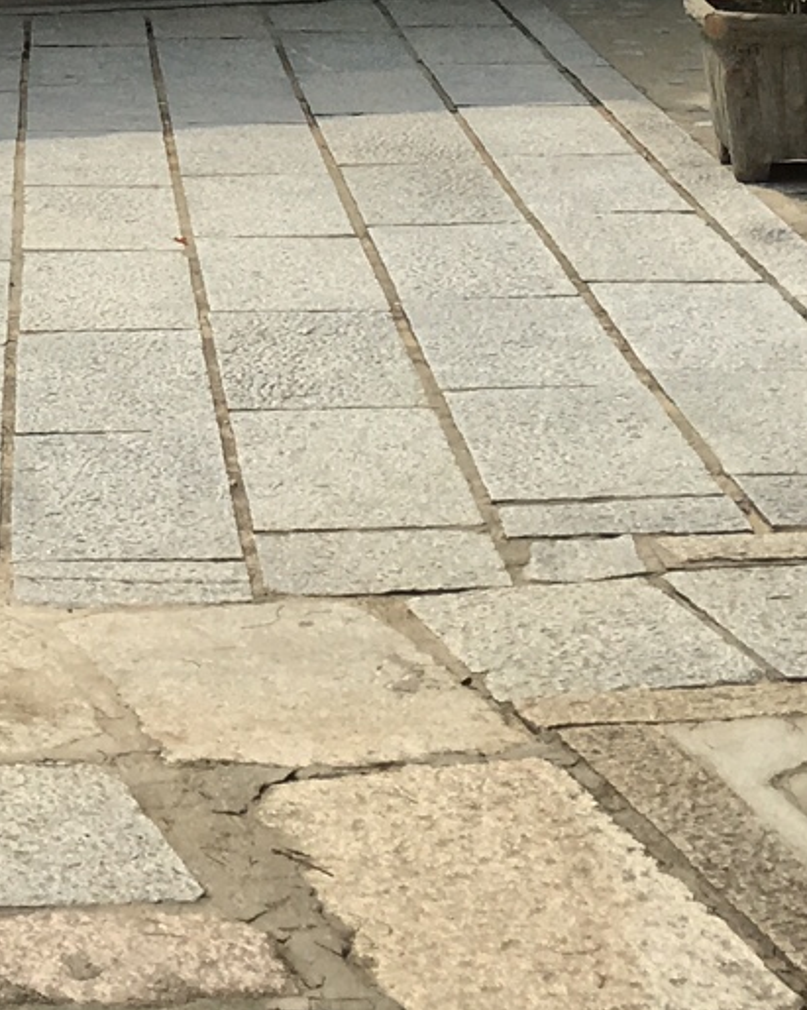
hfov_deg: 13.2
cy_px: -466
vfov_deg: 16.0
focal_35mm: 111
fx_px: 3315
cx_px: -350
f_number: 2.2
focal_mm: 4.15
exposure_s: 1/1374
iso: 25
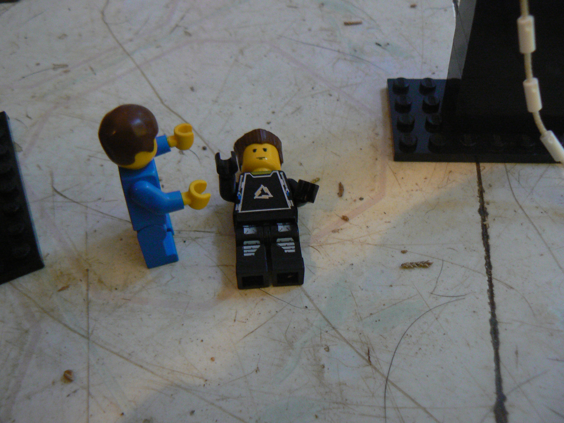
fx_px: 587
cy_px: 212
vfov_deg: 39.7
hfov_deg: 51.4
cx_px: 282
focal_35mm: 36
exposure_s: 1/10
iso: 200
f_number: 2.8
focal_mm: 6
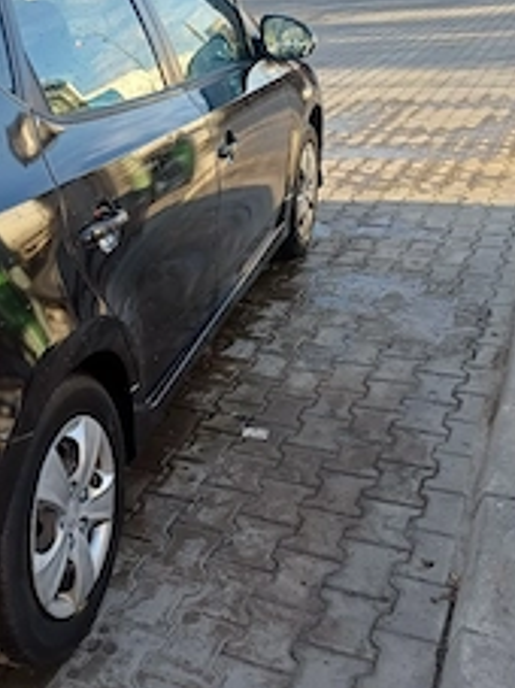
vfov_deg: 42.9
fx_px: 874
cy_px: 370
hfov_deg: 32.2
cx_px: 130
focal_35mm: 44
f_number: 1.8
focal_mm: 4.65
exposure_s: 1/147
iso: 50
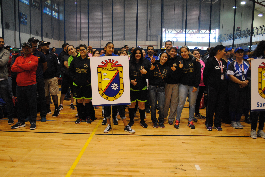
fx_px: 221
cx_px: 132
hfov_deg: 61.9
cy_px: 88
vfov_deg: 43.7
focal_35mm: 30
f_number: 3.8
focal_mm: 20
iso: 800
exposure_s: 1/40
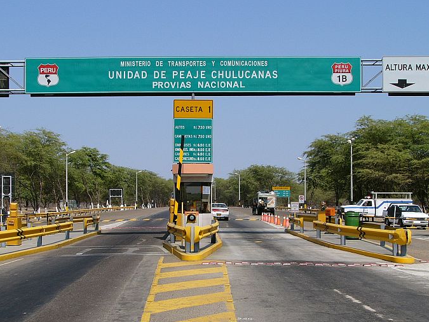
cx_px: 193
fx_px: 632
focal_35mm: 51
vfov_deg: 28.5
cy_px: 188
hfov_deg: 37.5
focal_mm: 7.2
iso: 50
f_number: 5.2
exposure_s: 1/500
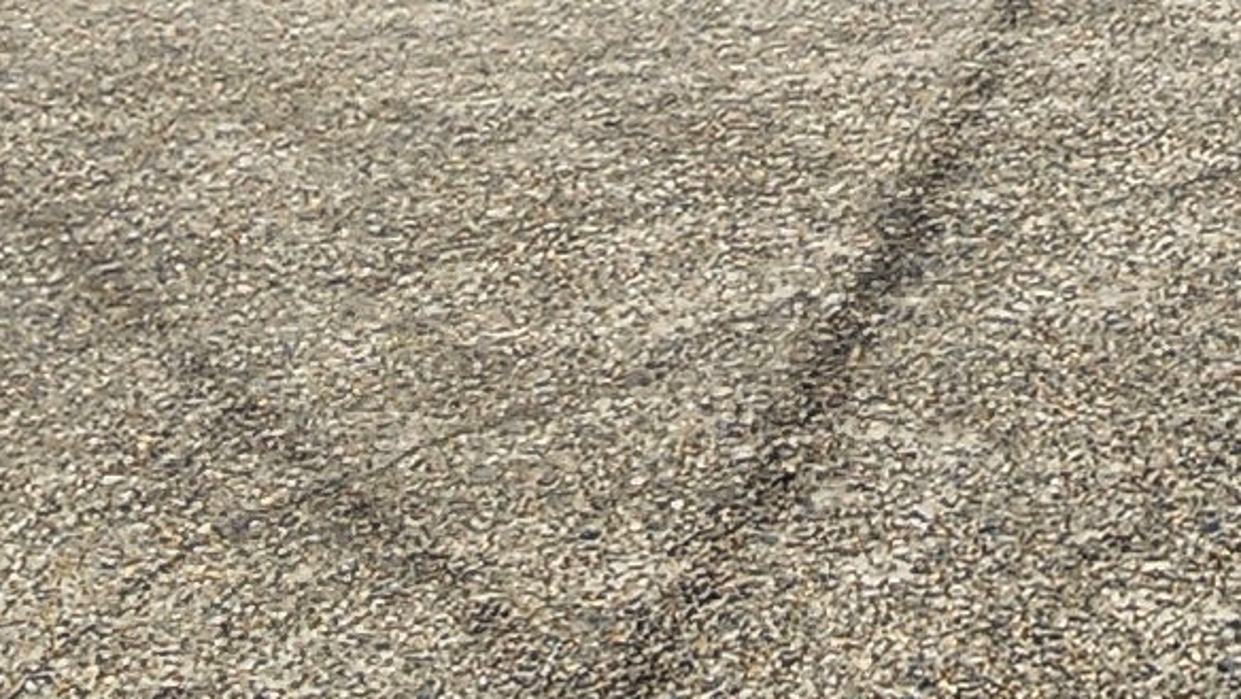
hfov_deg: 21.1
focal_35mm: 97
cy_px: -1470
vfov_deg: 9.5
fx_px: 3193
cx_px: 1298
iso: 50
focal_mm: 2.2
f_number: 2.2
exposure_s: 1/2082
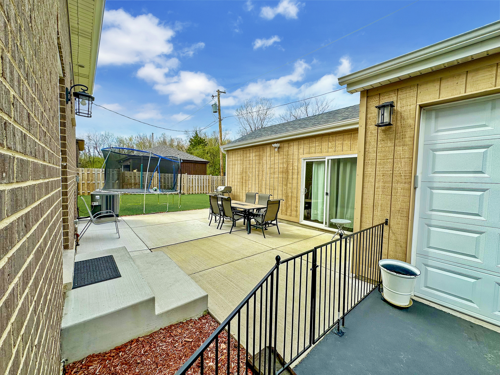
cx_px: 250
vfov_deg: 85.7
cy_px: 188
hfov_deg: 102.1
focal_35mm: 14
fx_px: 202
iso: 40
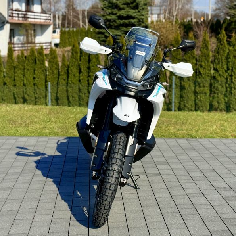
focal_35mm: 57
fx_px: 440
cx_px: 123
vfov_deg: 30.0
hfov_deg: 30.0
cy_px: 119
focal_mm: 6.76
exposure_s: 1/5587
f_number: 1.78
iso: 64
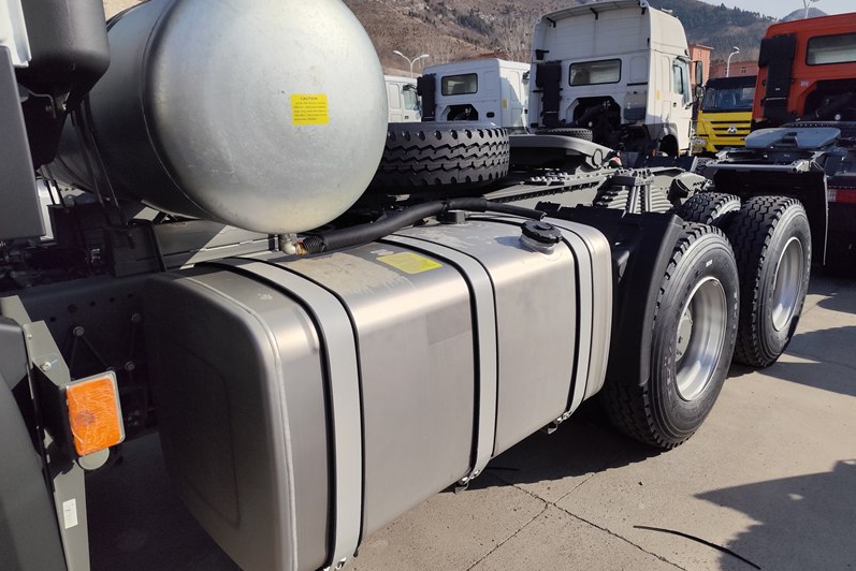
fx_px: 571
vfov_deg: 53.1
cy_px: 258
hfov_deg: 73.7
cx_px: 429
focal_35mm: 24
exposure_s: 1/2349
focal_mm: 6.14
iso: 50
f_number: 1.65
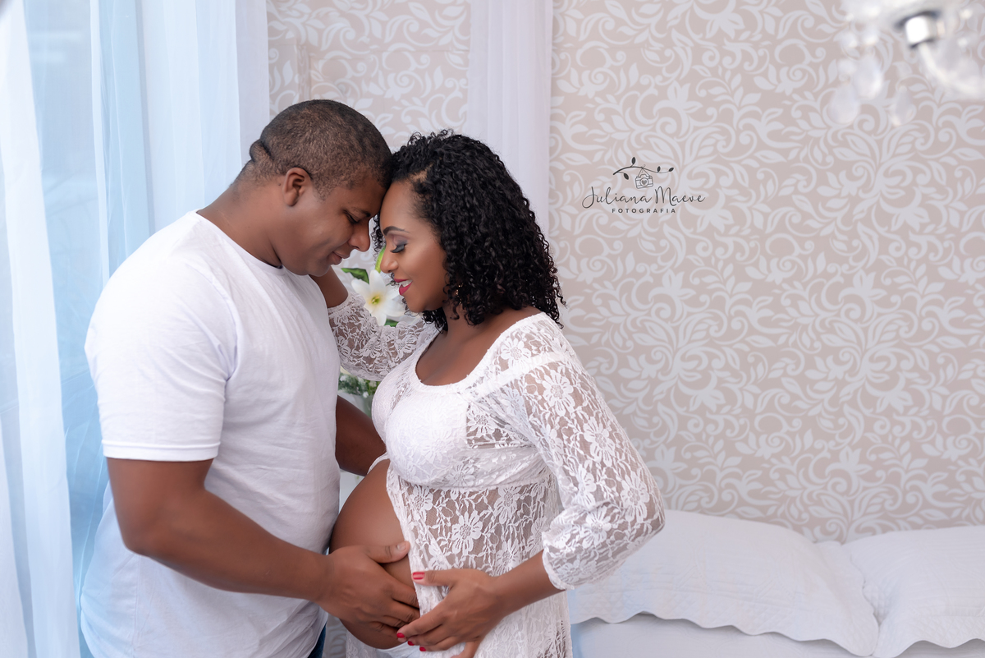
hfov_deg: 54.4
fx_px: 958
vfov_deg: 37.9
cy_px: 329
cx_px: 492
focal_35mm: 35
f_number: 3.5
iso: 200
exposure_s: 1/100
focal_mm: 35
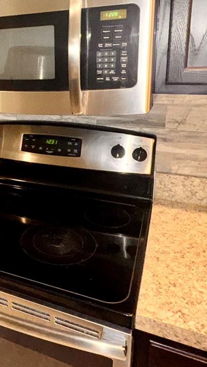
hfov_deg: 30.9
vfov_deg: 55.7
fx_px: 342
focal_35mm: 35
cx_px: -7
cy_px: 128
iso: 200
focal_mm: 2.22
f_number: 2.2
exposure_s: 1/60
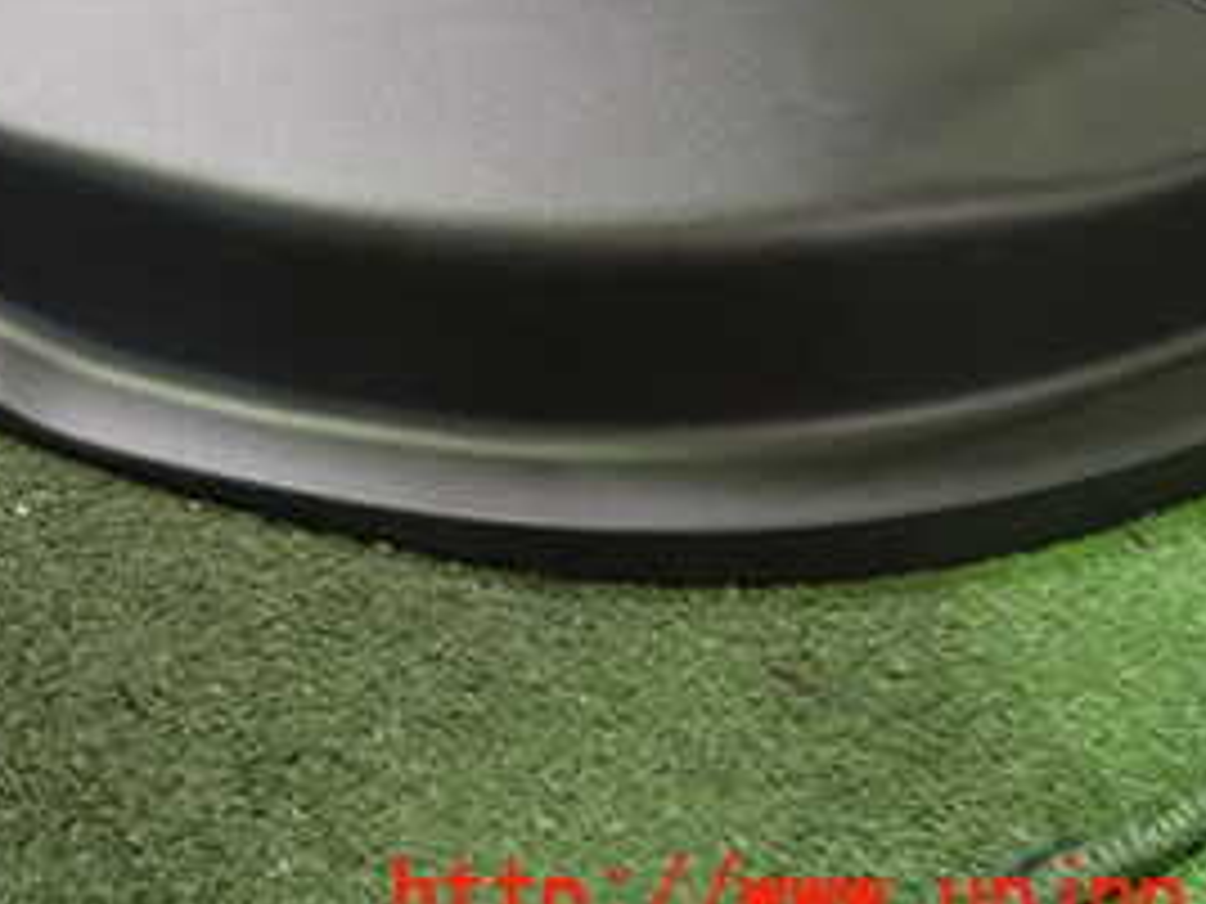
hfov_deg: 32.2
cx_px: 58
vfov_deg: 24.6
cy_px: -54
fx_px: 1951
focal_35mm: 56
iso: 800
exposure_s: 1/30
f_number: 2
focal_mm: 4.5
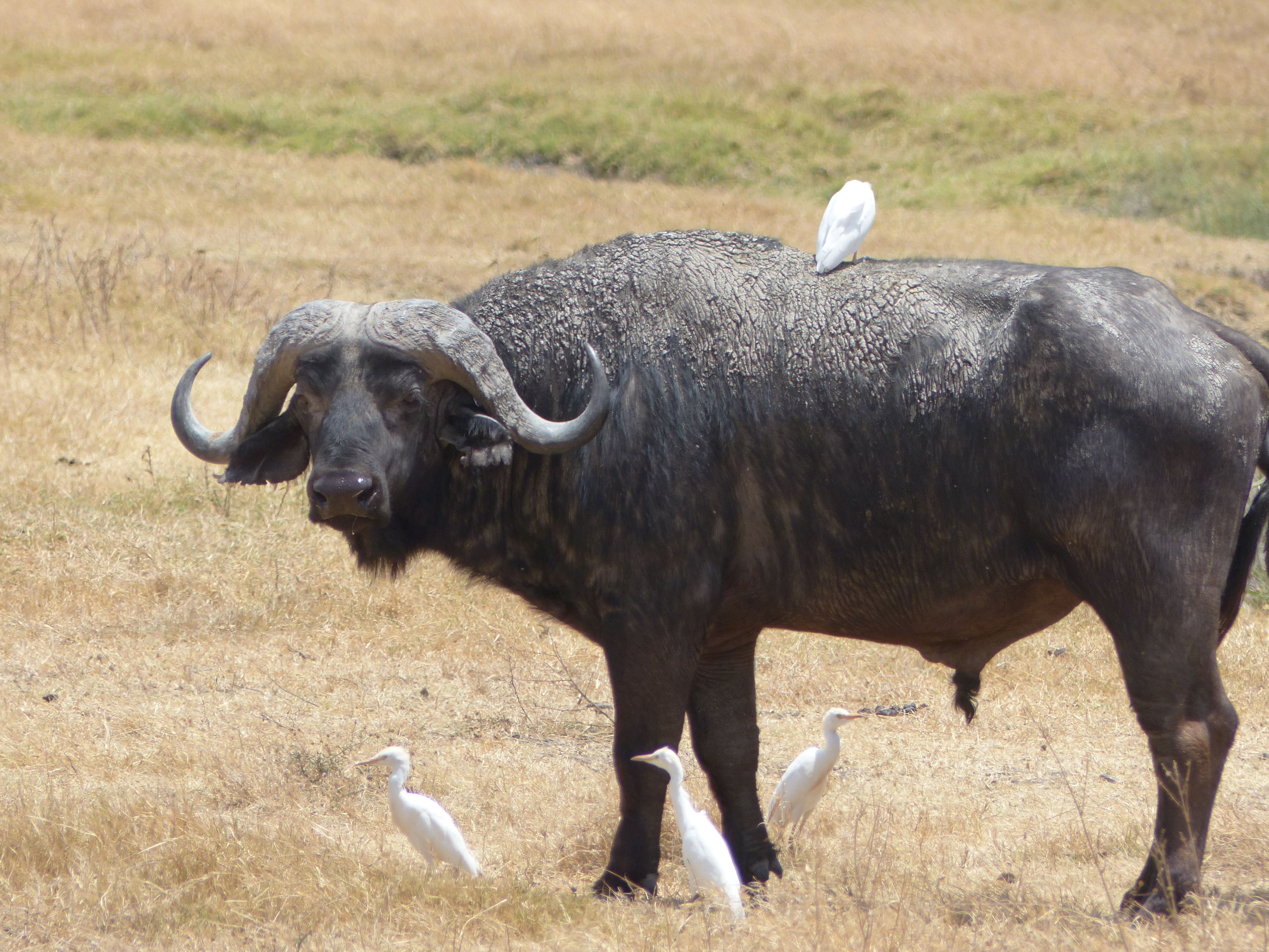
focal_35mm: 547
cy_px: 476
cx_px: 634
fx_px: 20053
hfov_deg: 3.6
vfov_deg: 2.7
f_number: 3.2
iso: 100
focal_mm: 98.5
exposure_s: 1/1600
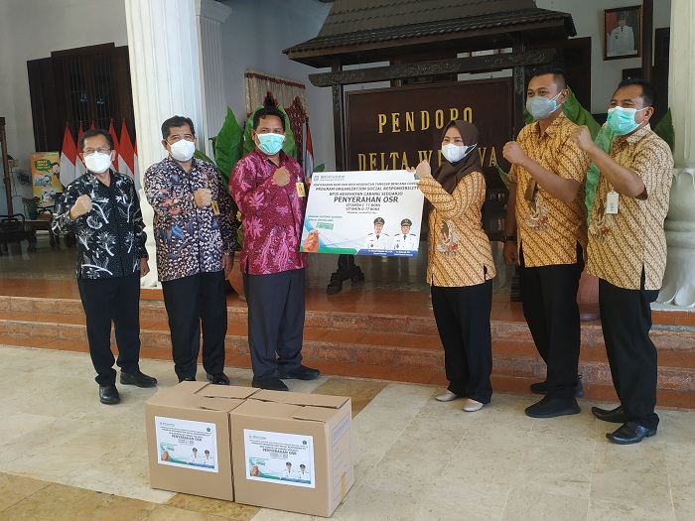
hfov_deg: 71.6
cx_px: 348
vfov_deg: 56.8
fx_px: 482
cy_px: 260
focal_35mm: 24
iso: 200
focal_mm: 3.94
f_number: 1.9
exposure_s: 1/100
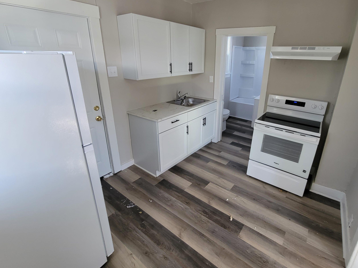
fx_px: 165
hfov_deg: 94.3
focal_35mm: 16
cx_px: 194
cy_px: 116
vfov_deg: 77.7
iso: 125
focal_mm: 2.2
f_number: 2.2
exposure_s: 1/60
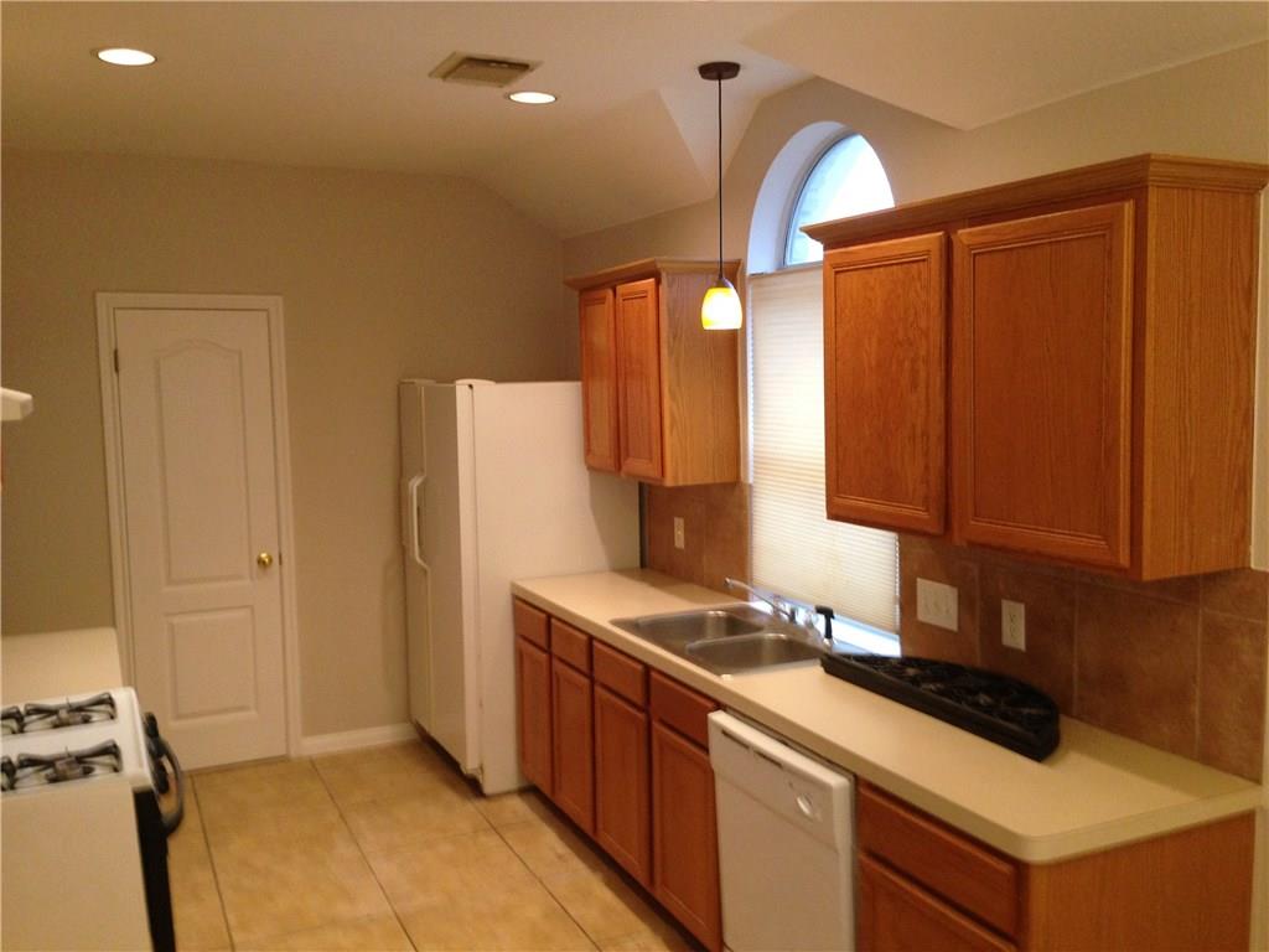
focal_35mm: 33
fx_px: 1210
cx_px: 634
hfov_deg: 55.4
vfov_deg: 42.9
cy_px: 476
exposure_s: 1/20
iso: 160
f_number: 2.4
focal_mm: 4.12
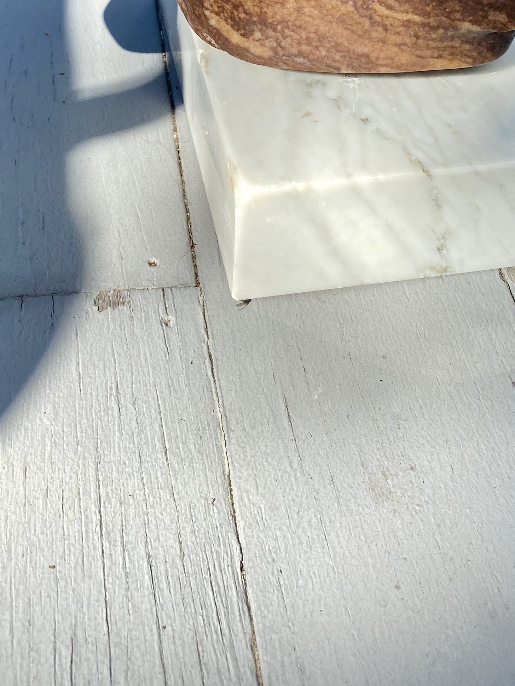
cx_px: 206
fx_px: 1071
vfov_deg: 32.7
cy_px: 0
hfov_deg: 27.0
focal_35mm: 54
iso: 32
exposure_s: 1/1043
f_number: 1.8
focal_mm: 4.25
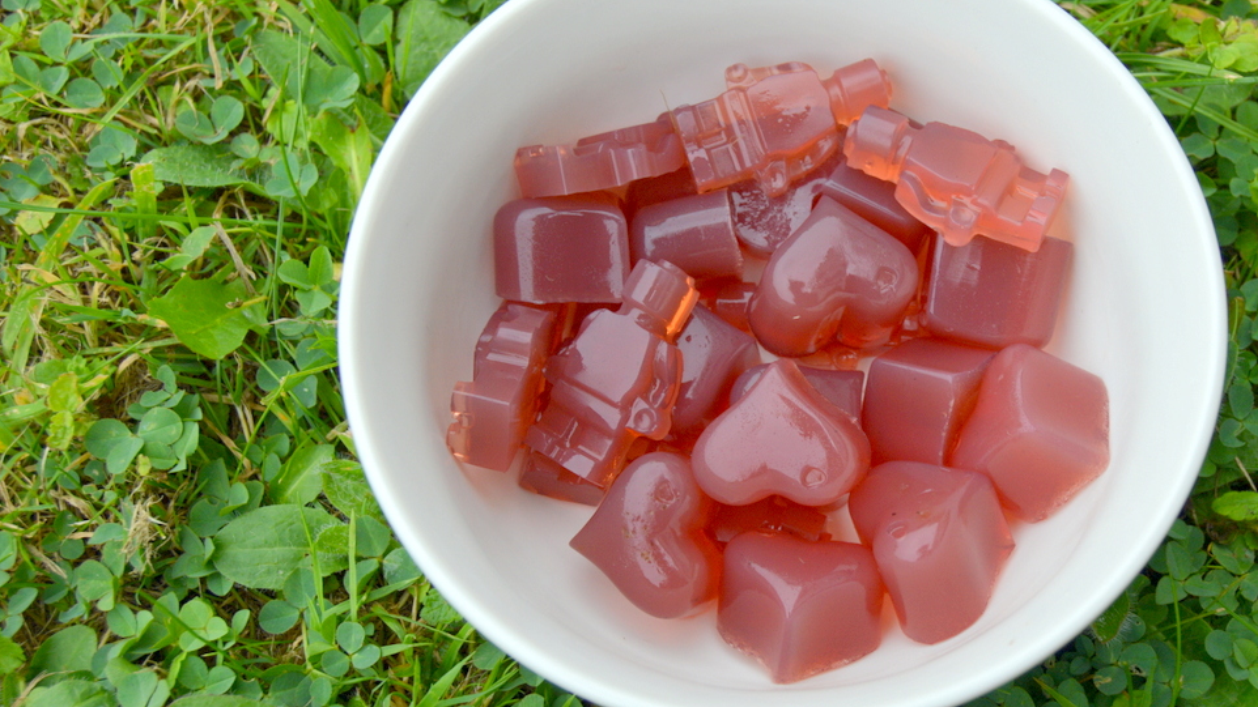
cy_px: 336
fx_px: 1568
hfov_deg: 43.4
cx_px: 782
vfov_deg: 25.4
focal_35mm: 47
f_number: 6.3
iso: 100
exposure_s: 1/160
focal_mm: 24
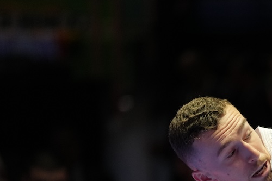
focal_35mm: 640
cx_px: 422
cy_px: 269
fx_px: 4834
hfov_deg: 3.2
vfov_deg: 2.1
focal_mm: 200
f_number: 2.8
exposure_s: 1/1000
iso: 1250
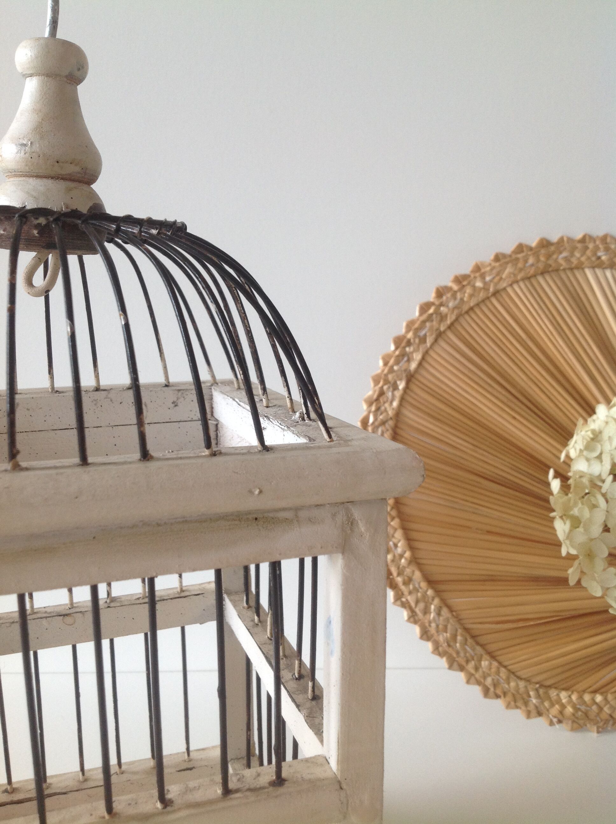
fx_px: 833
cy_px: 412
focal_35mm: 35
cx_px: 308
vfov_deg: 52.7
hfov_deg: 40.6
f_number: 2.4
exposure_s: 1/50
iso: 64
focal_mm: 4.28
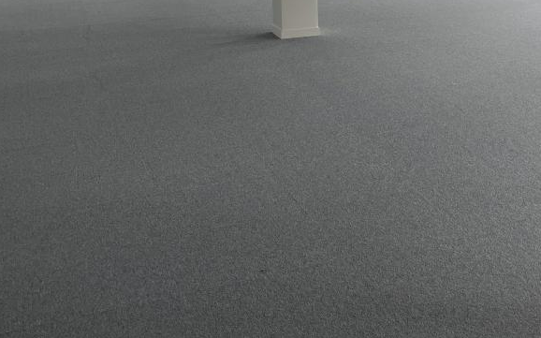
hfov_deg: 32.3
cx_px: 453
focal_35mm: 61
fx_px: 899
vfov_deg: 20.2
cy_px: -41
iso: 50
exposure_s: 1/121
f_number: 1.6
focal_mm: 4.2
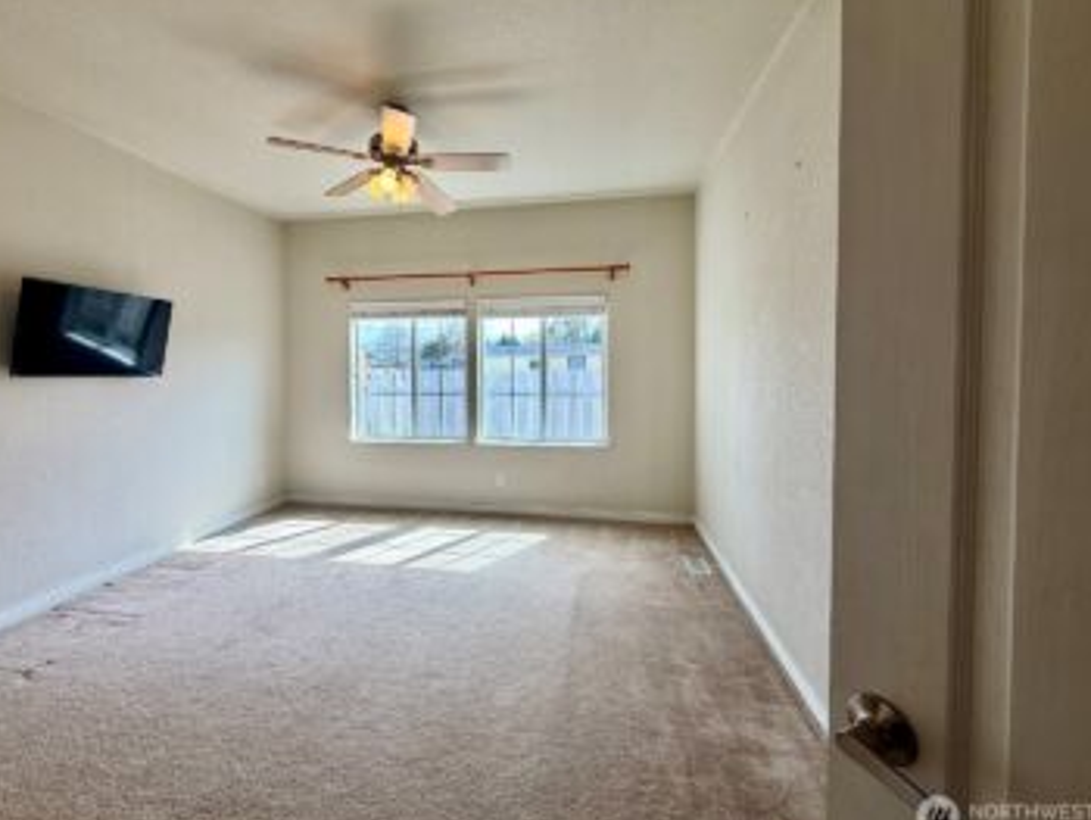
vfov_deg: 78.1
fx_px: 505
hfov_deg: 94.2
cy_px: 380
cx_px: 496
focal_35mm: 16
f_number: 2.2
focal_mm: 2.22
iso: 40
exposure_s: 1/198
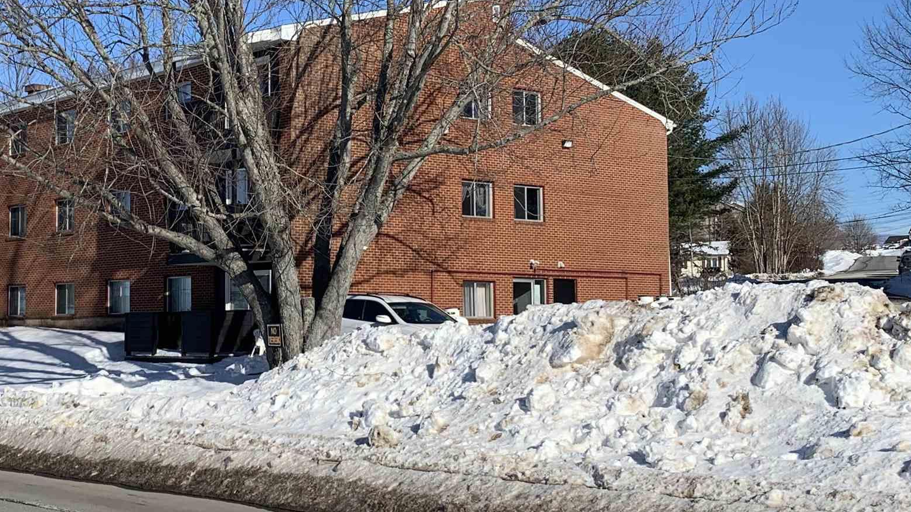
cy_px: 232
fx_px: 1353
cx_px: 253
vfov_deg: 21.4
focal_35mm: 56
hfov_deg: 36.5
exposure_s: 1/3086
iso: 25
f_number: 1.8
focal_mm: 4.25
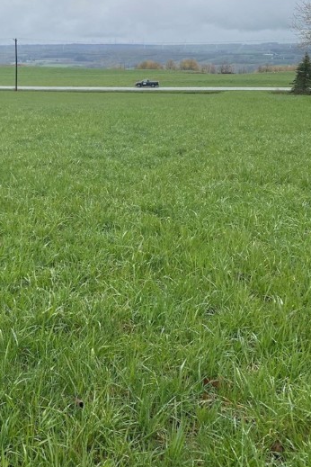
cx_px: 57
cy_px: 160
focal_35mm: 40
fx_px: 518
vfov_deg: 47.8
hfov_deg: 32.4
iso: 32
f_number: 1.8
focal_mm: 4.25
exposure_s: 1/3300
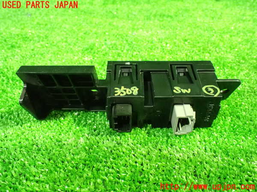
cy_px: 96
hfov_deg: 60.0
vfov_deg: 46.8
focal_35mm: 30
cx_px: 128
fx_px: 223
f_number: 2.3
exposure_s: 1/30
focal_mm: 5.4
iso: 1600
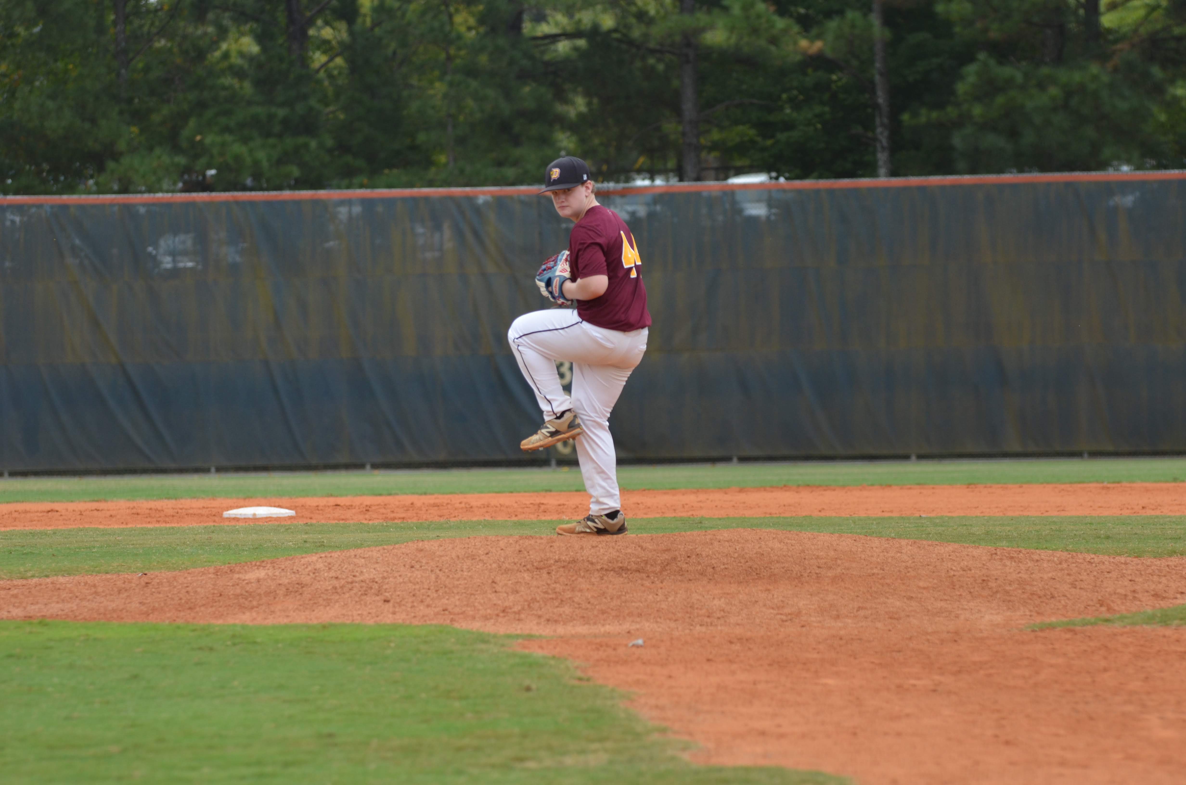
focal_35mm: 210
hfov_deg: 9.8
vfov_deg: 6.5
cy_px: 392
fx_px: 6904
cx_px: 593
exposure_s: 1/1000
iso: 400
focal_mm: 140
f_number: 4
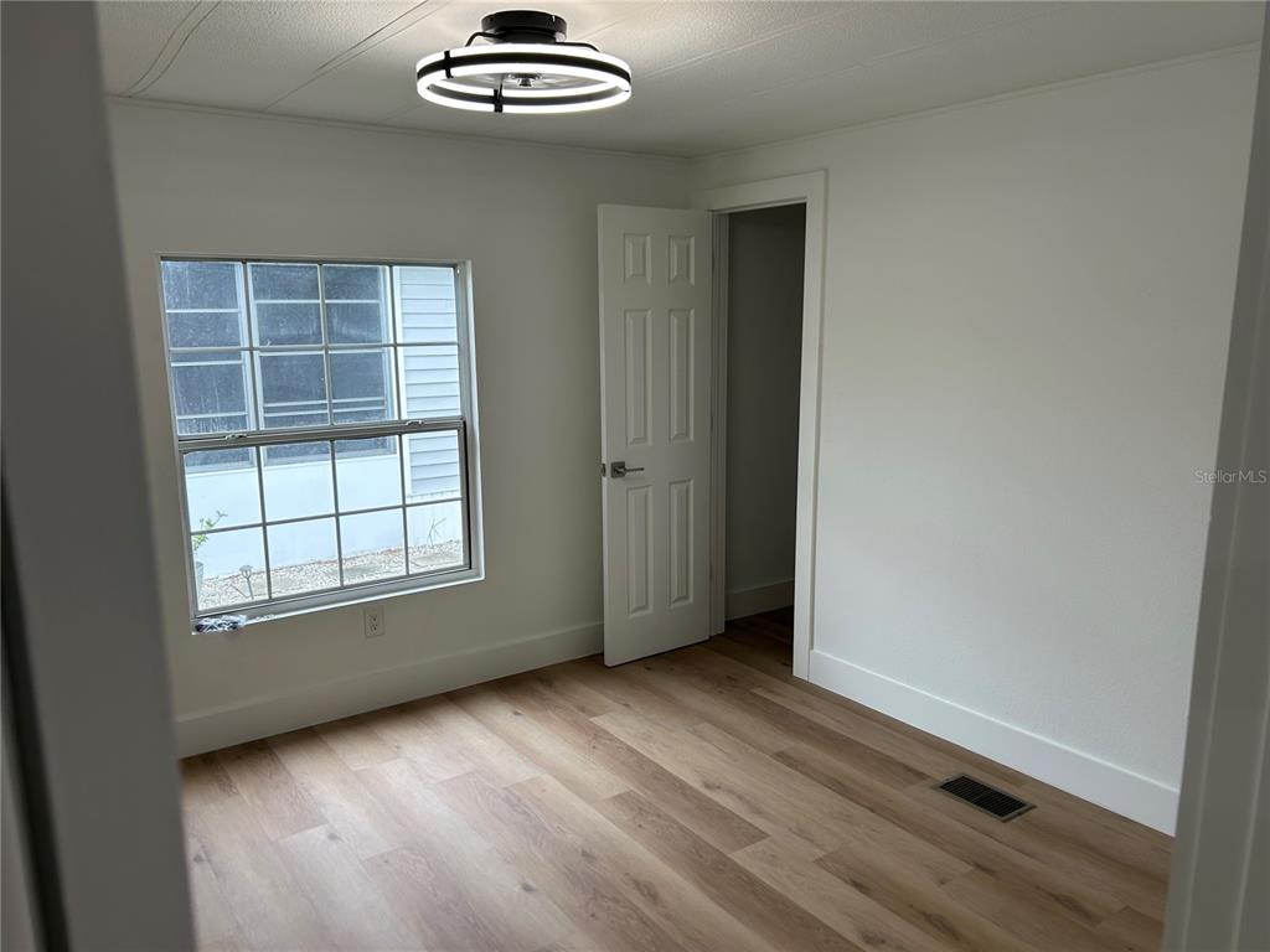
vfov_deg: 53.1
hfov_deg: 67.3
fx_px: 954
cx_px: 635
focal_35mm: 26
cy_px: 476
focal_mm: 5.7
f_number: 1.5
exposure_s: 1/170
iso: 50
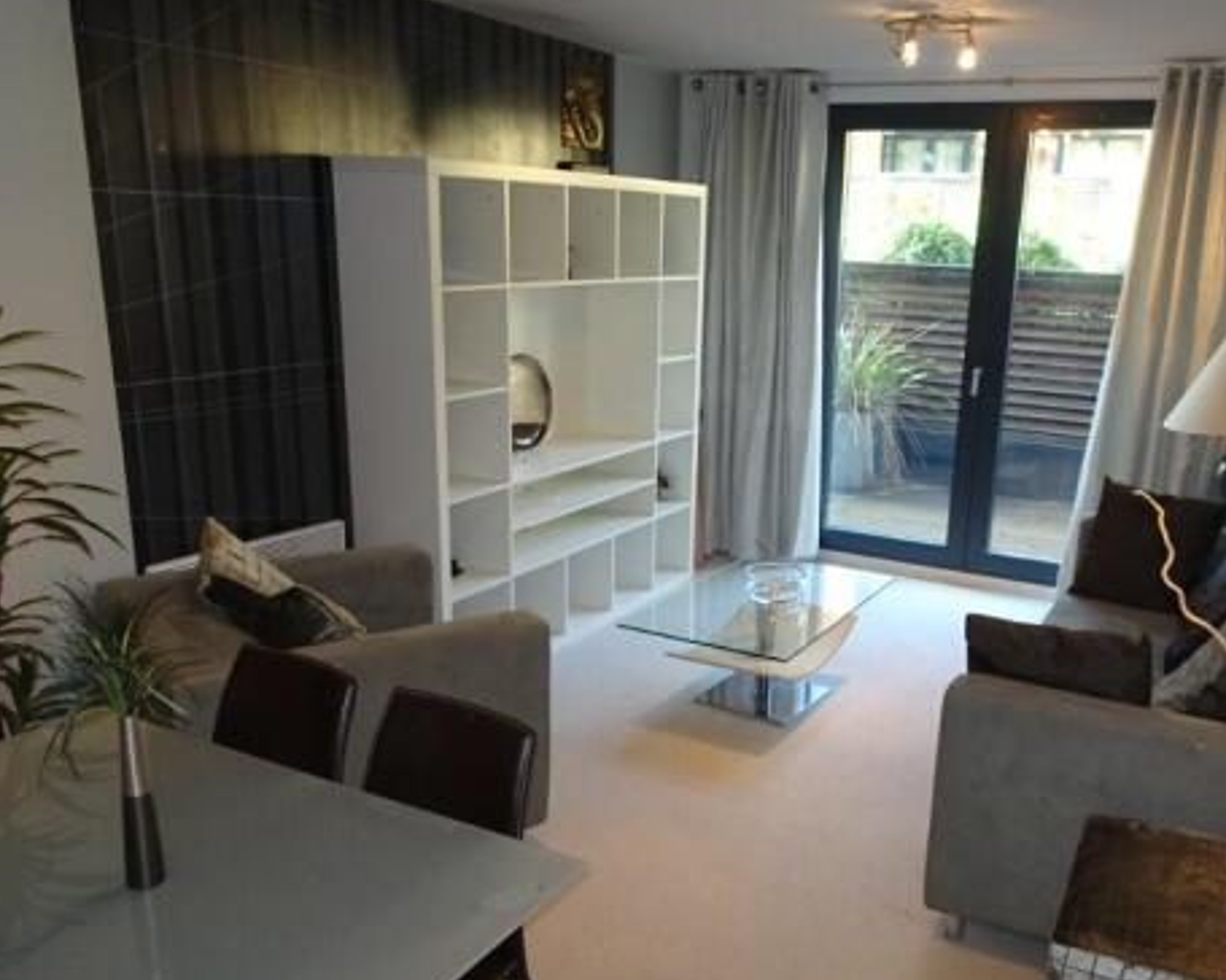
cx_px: 721
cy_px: 567
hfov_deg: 58.4
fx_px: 1089
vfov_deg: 48.3
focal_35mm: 30
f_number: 3.5
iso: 200
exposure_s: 1/30
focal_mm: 4.1
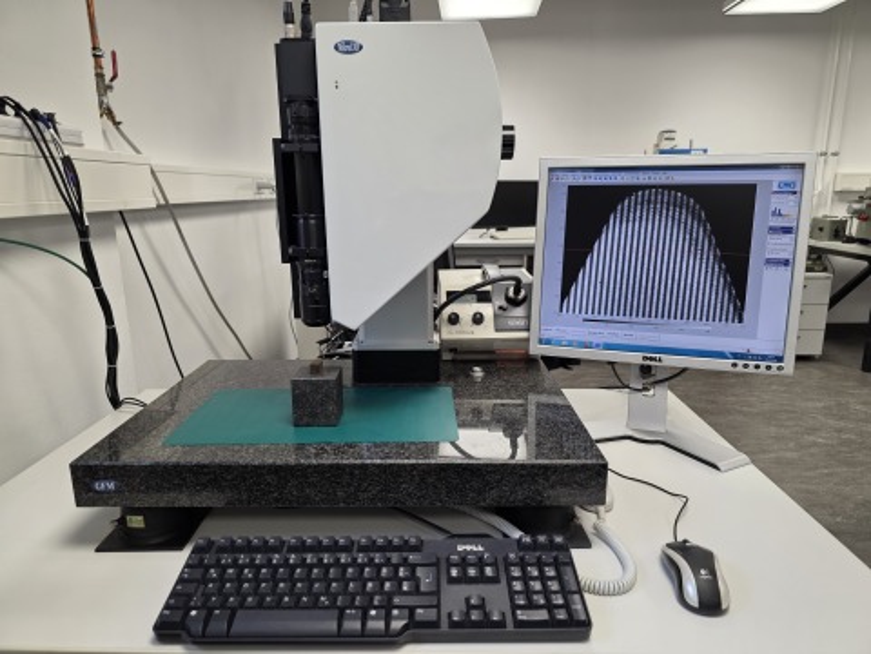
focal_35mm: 23
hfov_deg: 73.9
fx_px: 579
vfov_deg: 58.9
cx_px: 436
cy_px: 327
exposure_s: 1/60
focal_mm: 6.3
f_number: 1.7
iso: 64
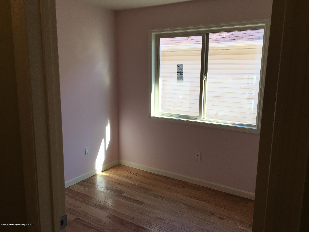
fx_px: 259
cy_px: 116
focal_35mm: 29
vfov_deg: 48.2
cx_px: 154
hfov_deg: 61.7
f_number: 2.2
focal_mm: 4.15
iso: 25
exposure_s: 1/120
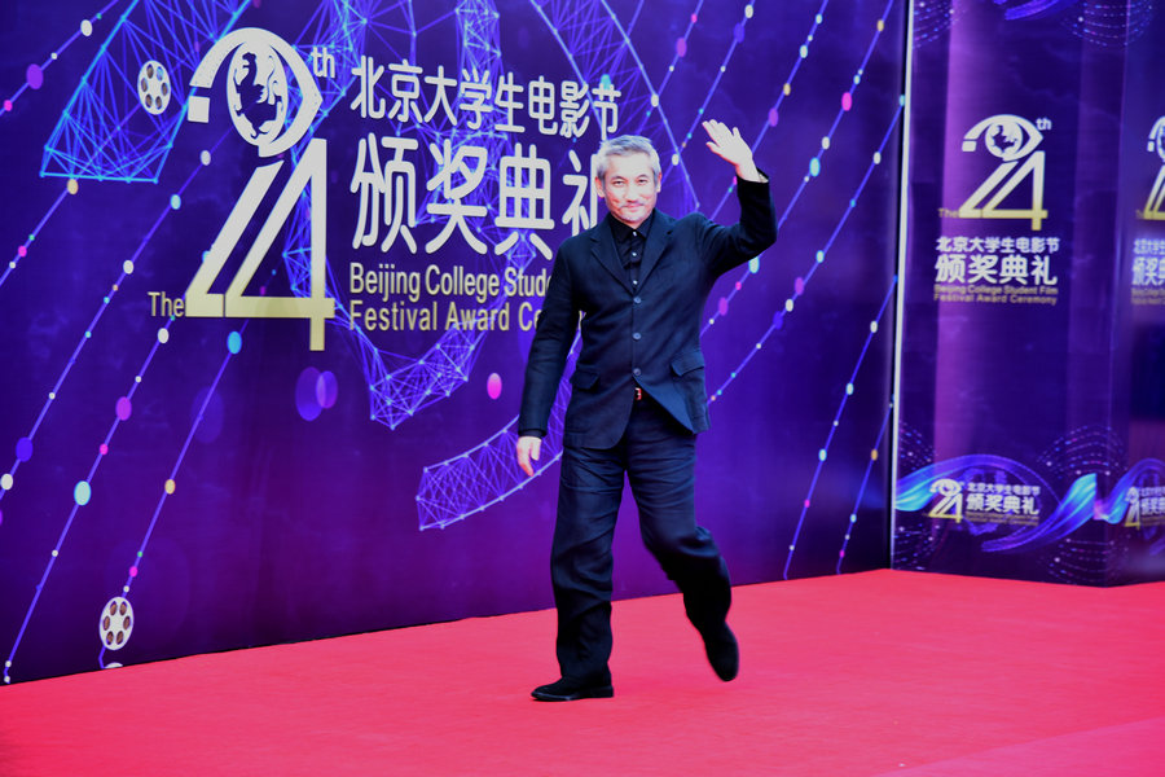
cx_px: 582
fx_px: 3883
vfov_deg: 11.4
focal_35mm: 120
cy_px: 388
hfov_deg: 17.1
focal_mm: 120
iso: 640
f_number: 5
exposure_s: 1/60
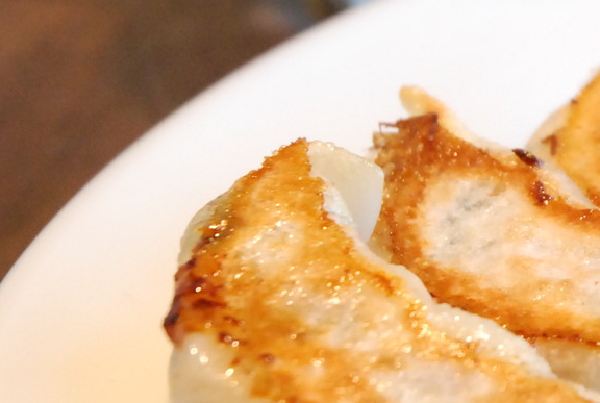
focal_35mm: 226
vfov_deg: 6.1
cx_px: 832
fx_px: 3775
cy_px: 61
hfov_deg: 8.9
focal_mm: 52
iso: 1600
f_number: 5
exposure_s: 1/200
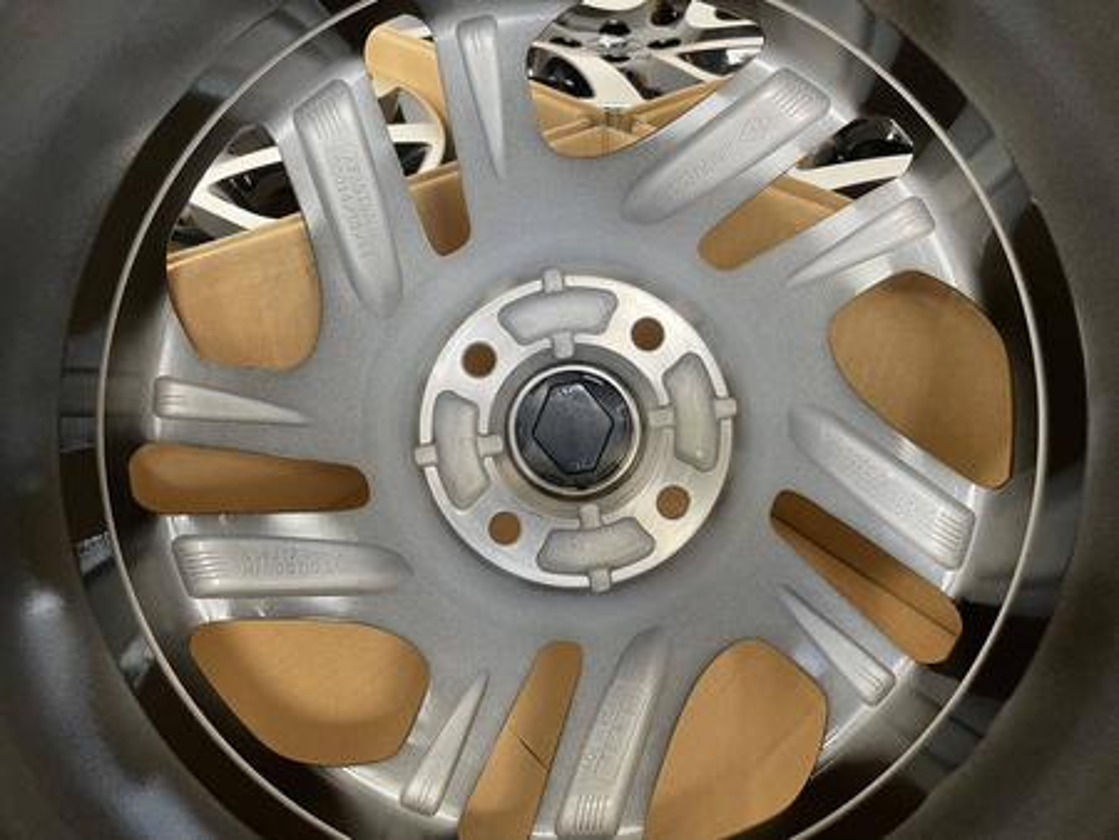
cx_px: 560
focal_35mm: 26
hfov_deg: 67.3
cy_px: 420
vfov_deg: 53.1
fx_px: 841
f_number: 1.6
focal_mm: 4.2
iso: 125
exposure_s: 1/65
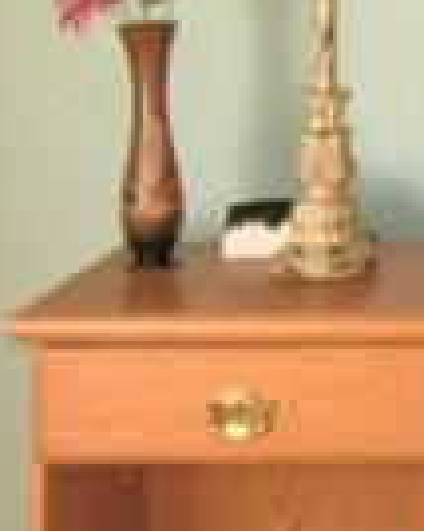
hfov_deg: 8.4
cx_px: 1030
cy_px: -341
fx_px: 2638
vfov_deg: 10.9
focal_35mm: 168
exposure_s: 1/60
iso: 125
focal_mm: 10
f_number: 4.5
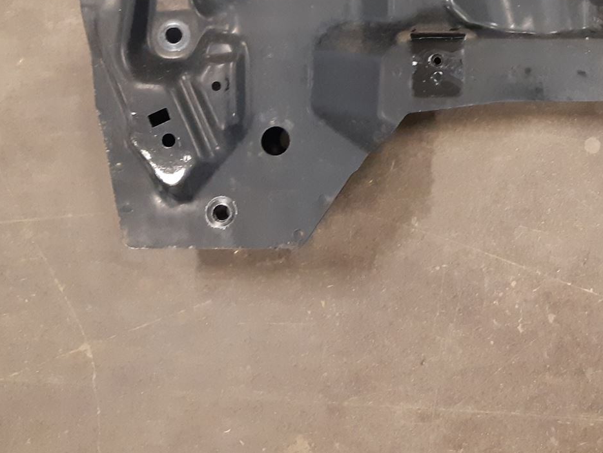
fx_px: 993
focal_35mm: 57
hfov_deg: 31.7
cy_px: -30
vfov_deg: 24.2
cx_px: 577
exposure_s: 1/50
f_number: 1.7
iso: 320
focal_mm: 3.93
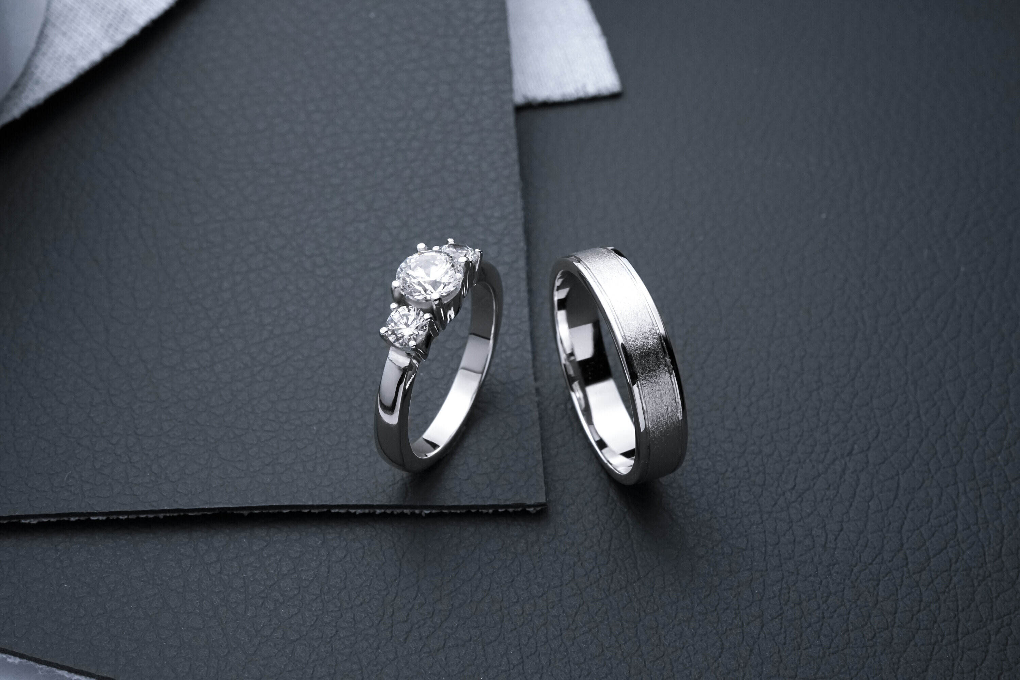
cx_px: 510
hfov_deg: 39.6
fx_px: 1417
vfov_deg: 27.0
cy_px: 340
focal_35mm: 50
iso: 1600
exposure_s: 1/80
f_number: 16
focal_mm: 50
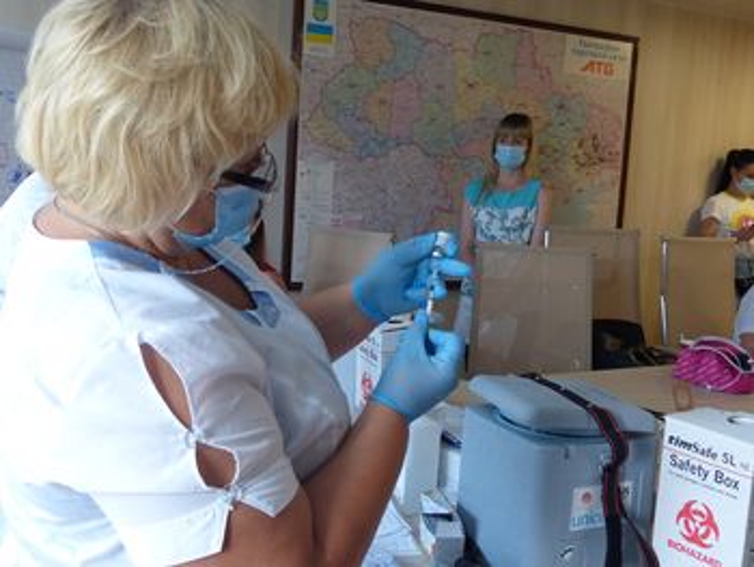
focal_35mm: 40
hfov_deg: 46.8
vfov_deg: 36.0
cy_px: 284
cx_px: 377
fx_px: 872
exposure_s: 1/60
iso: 250
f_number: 2.8
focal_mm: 7.1
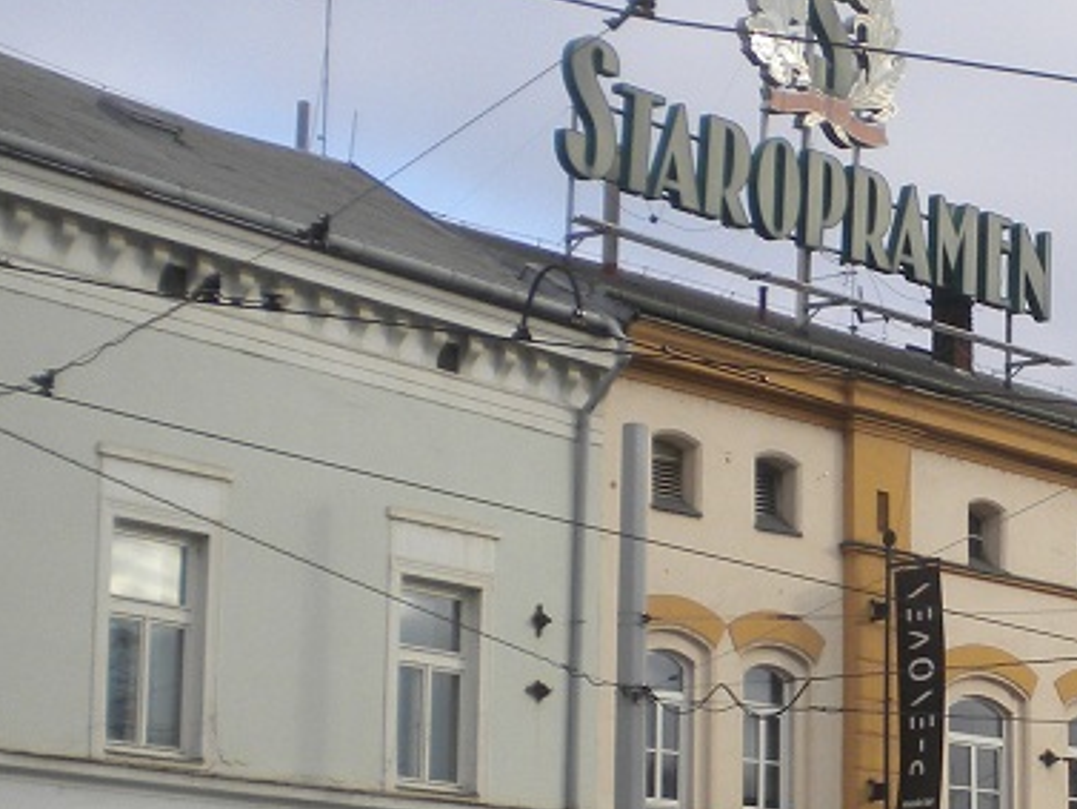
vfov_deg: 15.5
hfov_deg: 19.1
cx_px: 1388
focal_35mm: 95
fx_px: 2957
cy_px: 607
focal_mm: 6.3
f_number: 4.6
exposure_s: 1/292
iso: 80
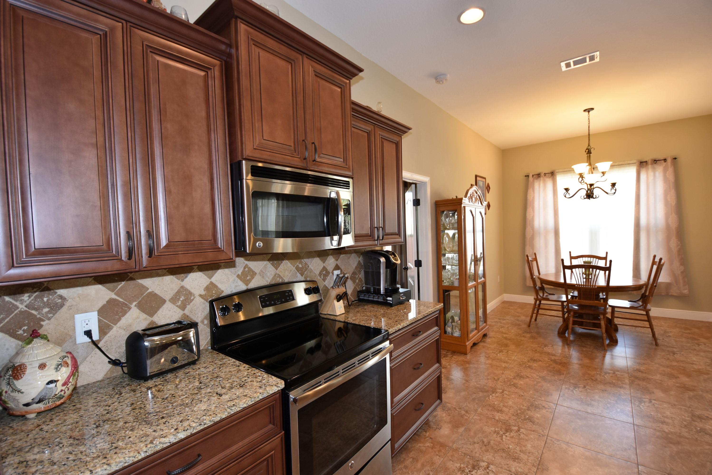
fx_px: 297
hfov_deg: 100.4
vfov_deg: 77.4
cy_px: 238
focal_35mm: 15
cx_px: 356
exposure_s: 1/60
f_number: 4
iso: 320
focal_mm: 10
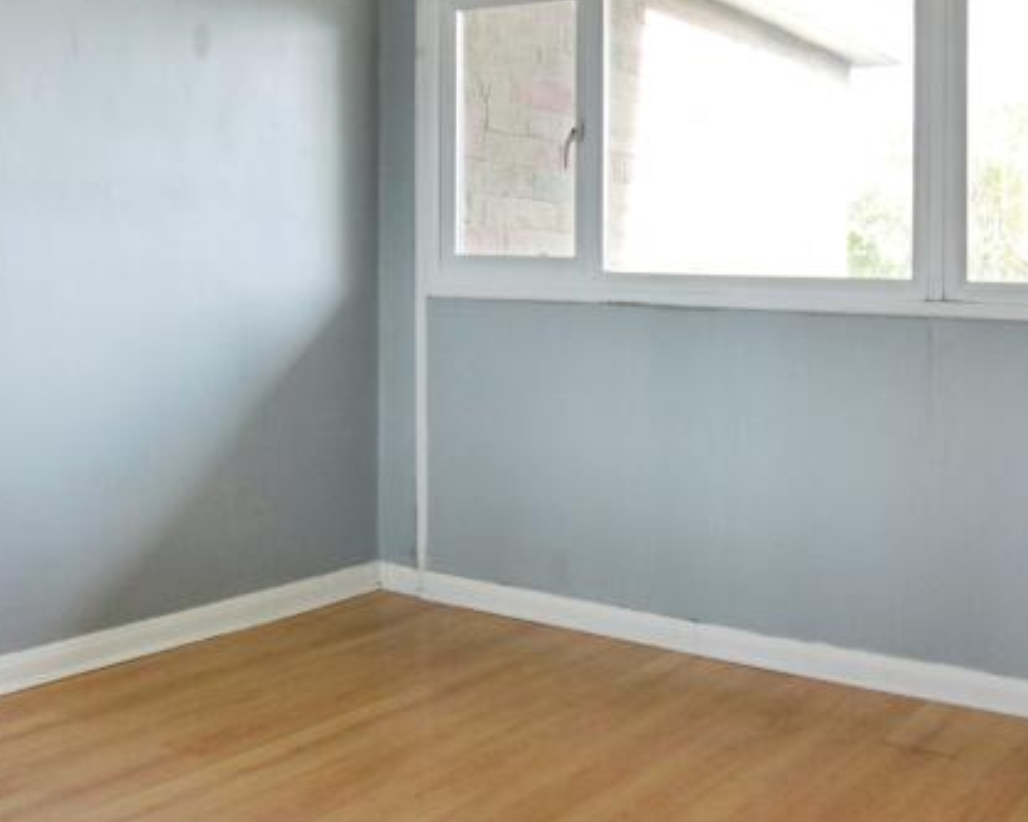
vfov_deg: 37.5
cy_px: 310
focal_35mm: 40
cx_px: 729
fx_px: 1204
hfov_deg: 45.2
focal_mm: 11.5
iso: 400
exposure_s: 1/125
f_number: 5.6
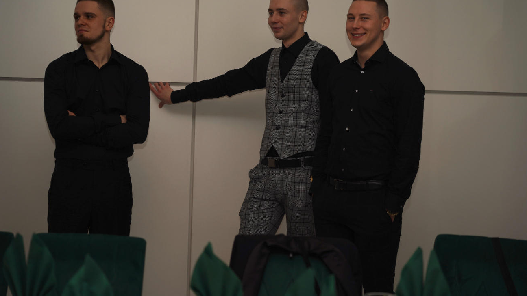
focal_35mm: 83
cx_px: 263
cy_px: 123
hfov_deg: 25.6
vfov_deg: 14.6
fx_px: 1160
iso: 100
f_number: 4
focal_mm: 79
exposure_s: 1/100
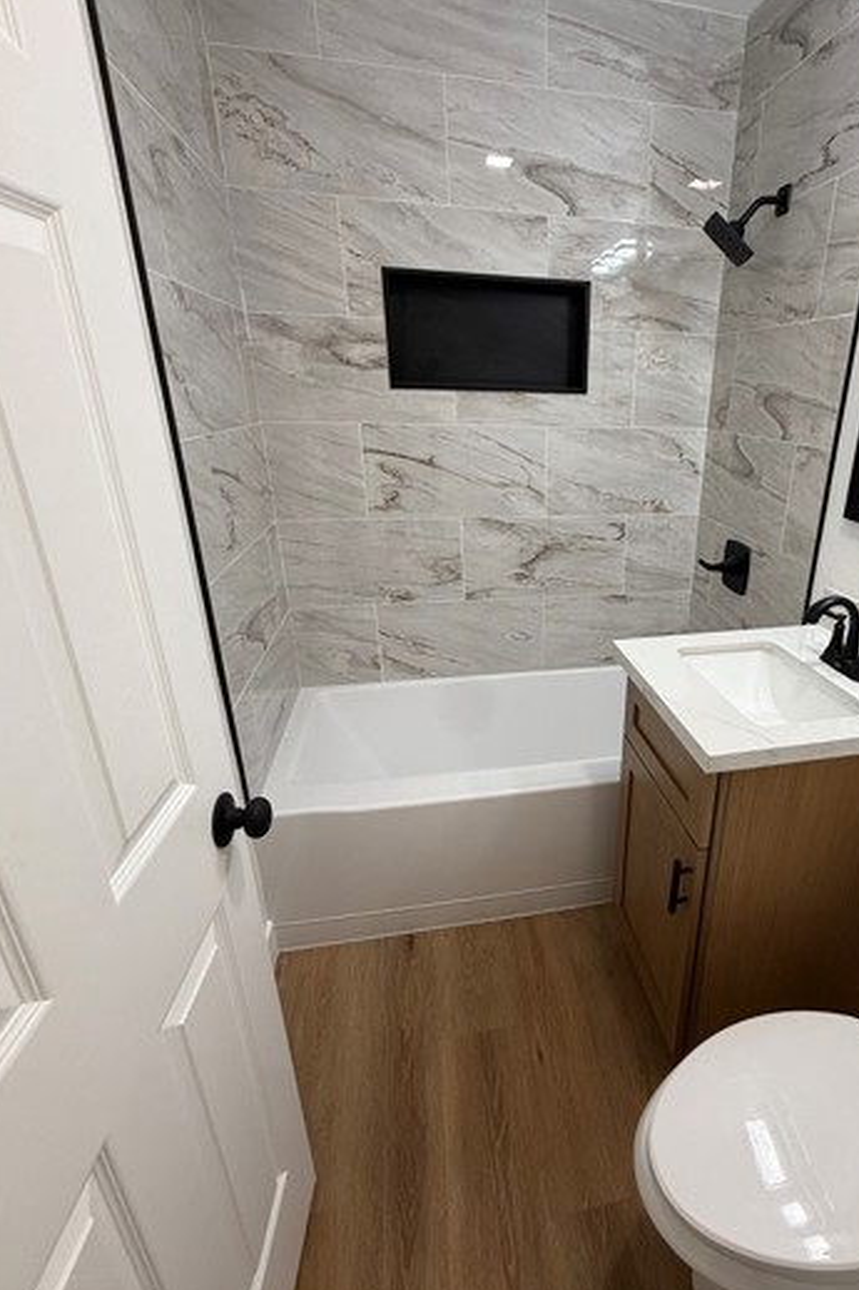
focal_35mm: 18
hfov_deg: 65.4
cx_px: 578
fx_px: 645
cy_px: 647
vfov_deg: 90.0
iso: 200
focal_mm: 2.22
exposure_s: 1/120
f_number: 2.2
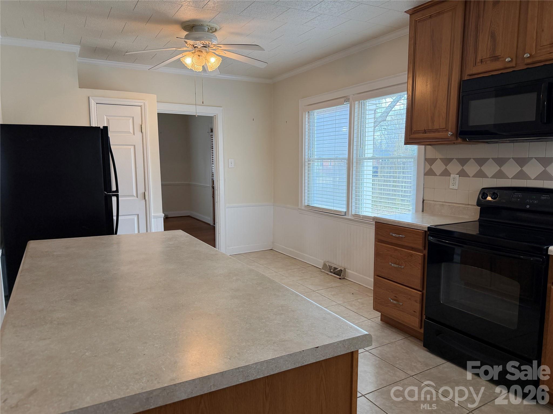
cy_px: 207
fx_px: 383
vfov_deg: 56.8
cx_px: 276
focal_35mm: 24
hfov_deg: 71.6
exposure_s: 1/216
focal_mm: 6.76
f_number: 1.78
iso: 200
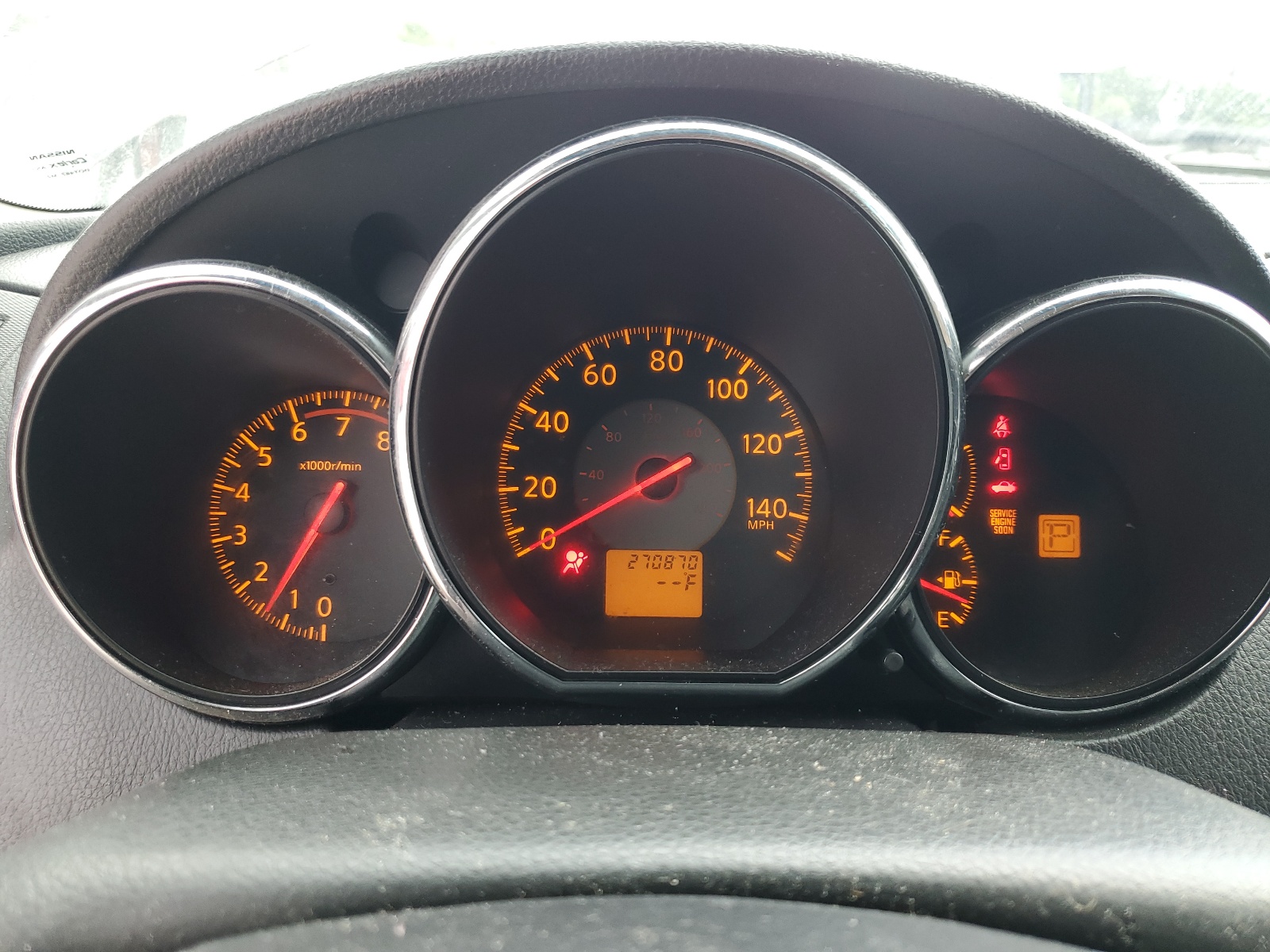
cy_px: 476
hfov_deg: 67.3
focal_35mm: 26
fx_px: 954
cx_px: 635
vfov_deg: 53.1
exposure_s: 1/60.2
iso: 56
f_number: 1.5
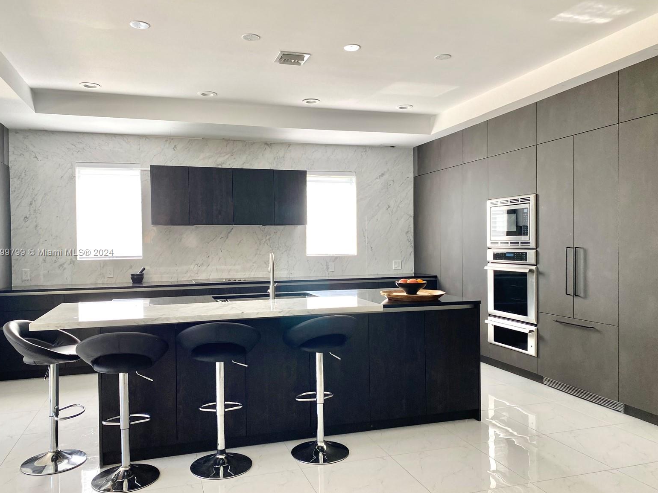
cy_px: 253
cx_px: 318
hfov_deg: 65.3
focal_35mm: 27
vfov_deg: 51.4
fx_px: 513
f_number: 1.8
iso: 125
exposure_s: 1/116
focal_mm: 4.25
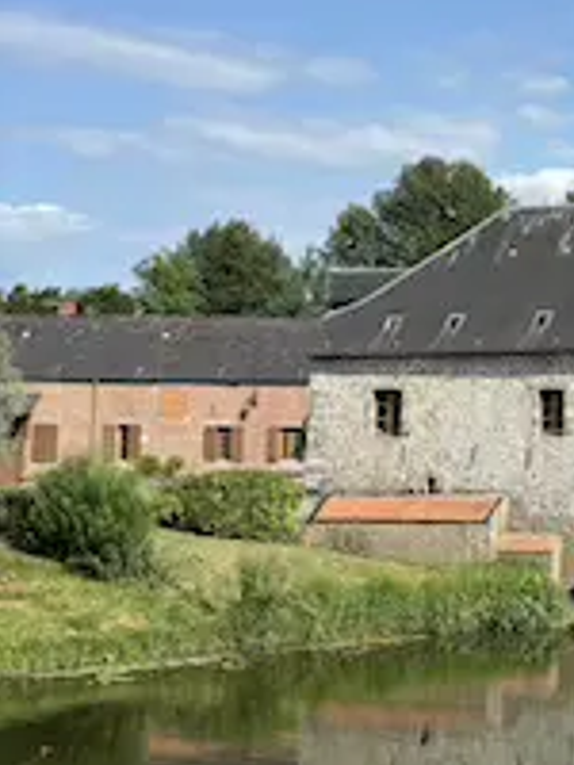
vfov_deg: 25.0
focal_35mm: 78
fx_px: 1725
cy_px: 317
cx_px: 857
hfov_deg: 17.1
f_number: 1.6
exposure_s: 1/3534
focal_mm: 5.96
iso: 50
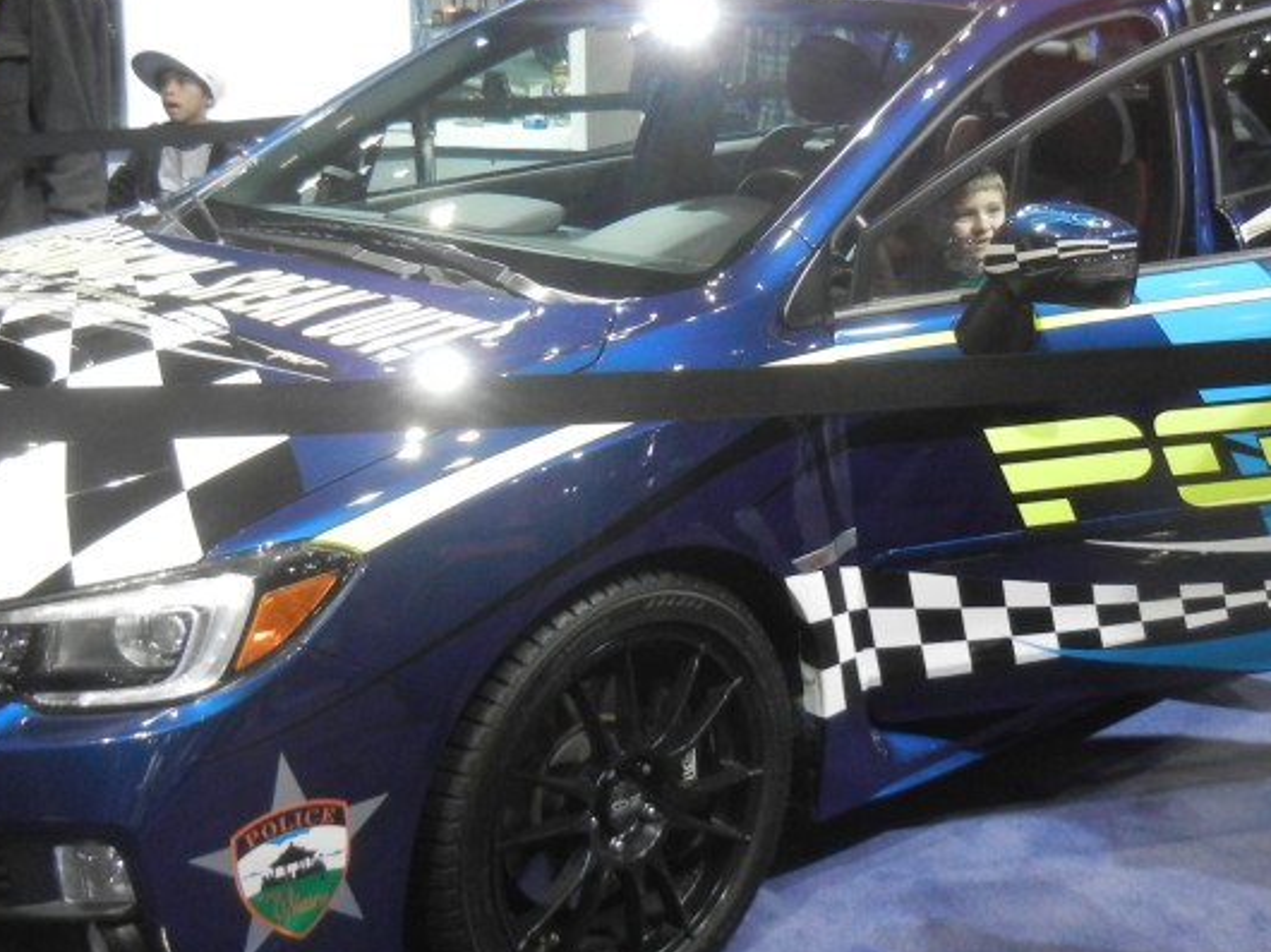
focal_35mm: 58
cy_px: 350
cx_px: 775
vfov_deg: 25.1
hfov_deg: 33.1
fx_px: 2129
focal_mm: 5.4
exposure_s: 1/145
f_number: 3.5
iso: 640
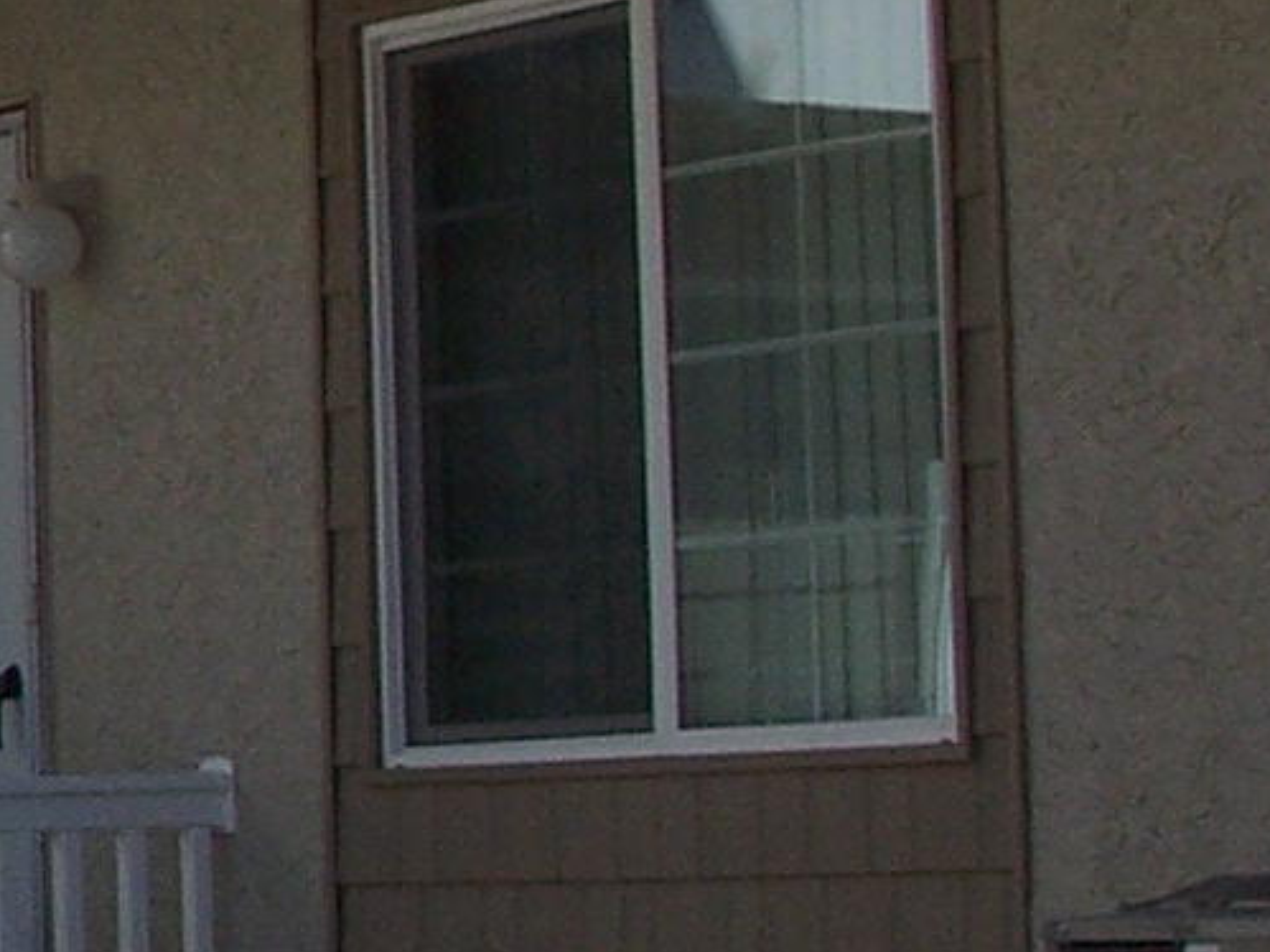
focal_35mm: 194
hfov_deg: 9.4
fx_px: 7116
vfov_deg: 7.6
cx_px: -1430
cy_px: 158
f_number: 4
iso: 80
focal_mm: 7.2
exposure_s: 1/750
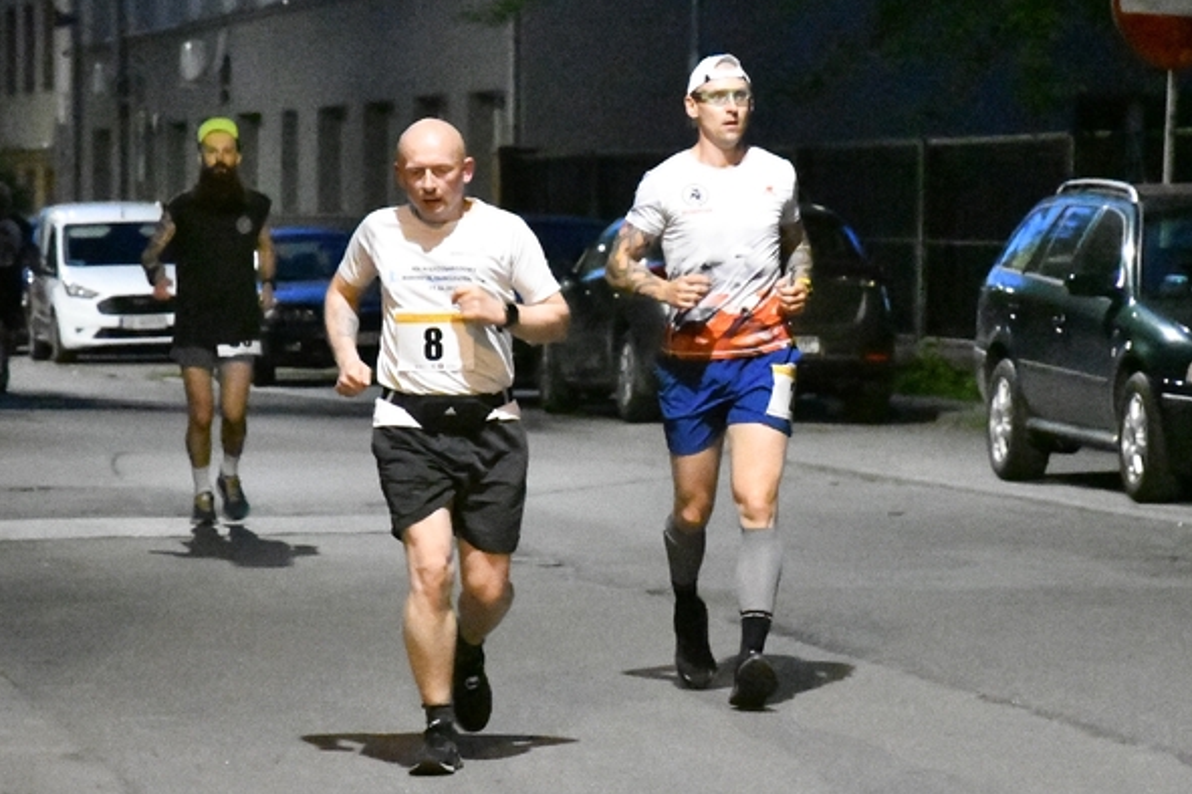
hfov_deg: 10.1
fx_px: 6721
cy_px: 317
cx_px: 633
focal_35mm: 203
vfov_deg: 6.8
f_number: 4
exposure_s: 1/125
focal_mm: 80
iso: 51200
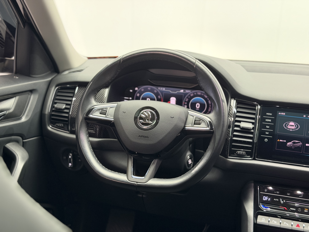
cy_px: 116
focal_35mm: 48
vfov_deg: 30.3
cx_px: 154
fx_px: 428
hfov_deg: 39.7
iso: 400
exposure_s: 1/33
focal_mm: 6.76
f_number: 1.78
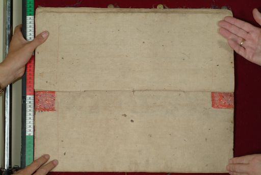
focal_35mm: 88
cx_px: 130
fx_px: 643
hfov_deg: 23.0
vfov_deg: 15.5
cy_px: 88
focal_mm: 59
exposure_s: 1/20
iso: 160
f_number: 13
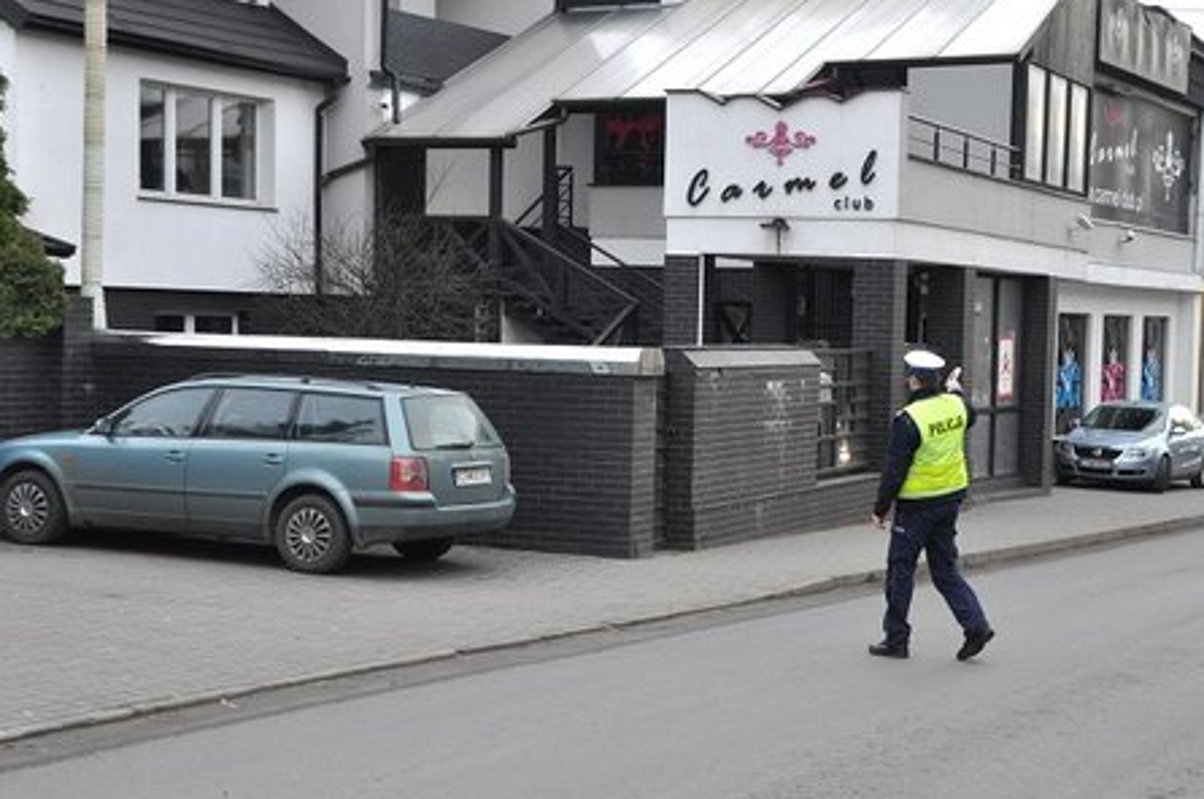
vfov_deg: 19.4
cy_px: 445
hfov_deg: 28.7
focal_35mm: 70
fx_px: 2338
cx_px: 810
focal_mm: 32
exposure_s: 1/200
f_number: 11
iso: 800
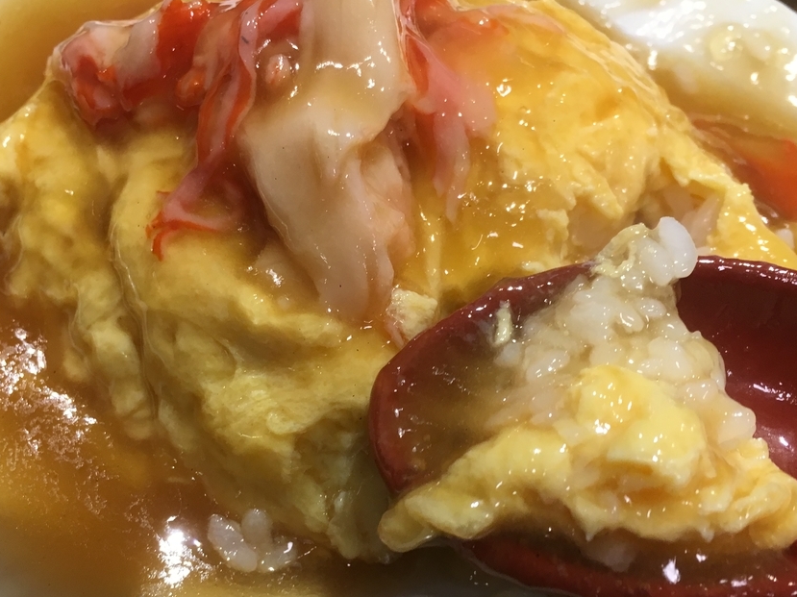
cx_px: 376
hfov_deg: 44.8
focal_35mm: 42
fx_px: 967
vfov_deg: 34.2
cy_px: 350
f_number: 2.2
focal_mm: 4.15
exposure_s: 1/30
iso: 32
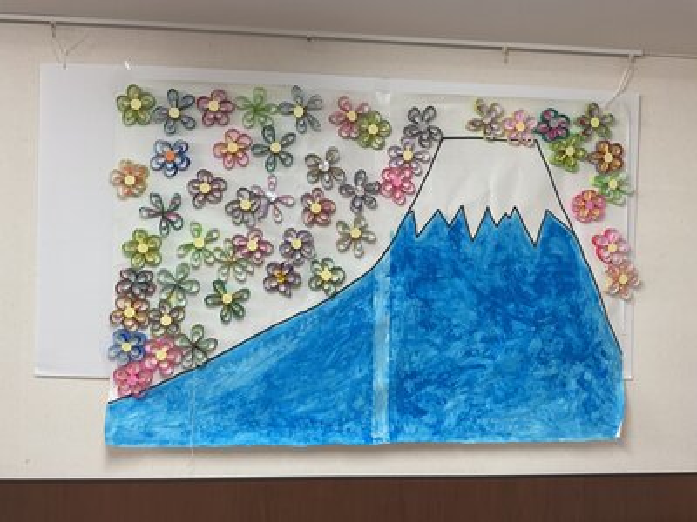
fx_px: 584
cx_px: 348
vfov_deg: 48.2
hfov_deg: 61.7
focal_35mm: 29
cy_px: 261
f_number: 1.8
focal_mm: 3
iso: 64
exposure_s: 1/60
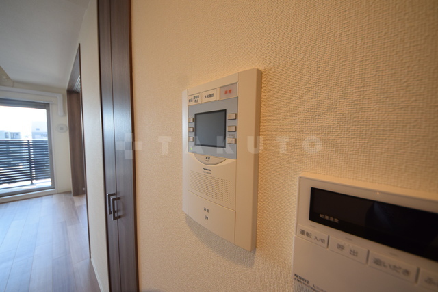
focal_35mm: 12
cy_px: 146
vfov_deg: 90.0
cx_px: 219
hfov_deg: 112.6
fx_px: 146
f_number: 4.5
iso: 800
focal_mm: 8
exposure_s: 1/100
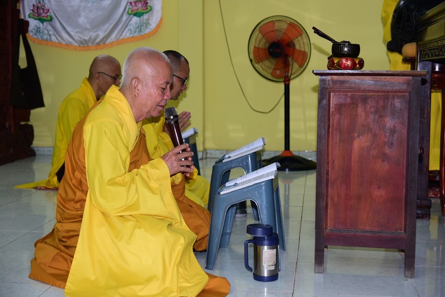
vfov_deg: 23.4
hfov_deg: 34.5
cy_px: 148
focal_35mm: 58
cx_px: 222
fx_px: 717
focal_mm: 58
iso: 320
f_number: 4
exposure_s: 1/60
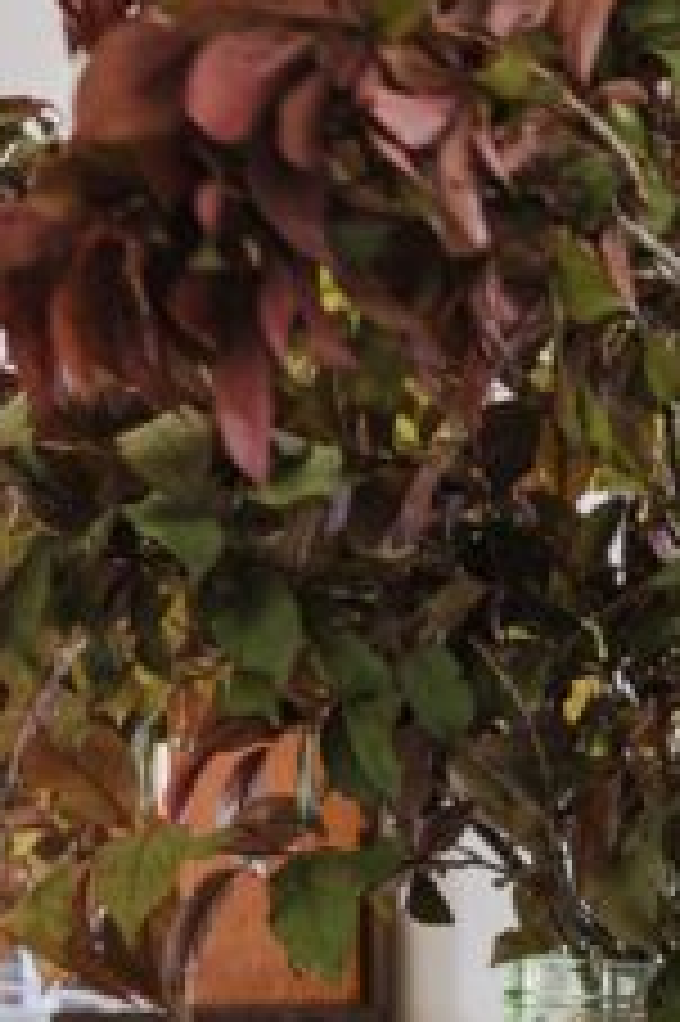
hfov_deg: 6.6
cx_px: -624
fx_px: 5760
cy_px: 896
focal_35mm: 203
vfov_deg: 10.1
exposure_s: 1/4
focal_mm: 45
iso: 400
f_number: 8
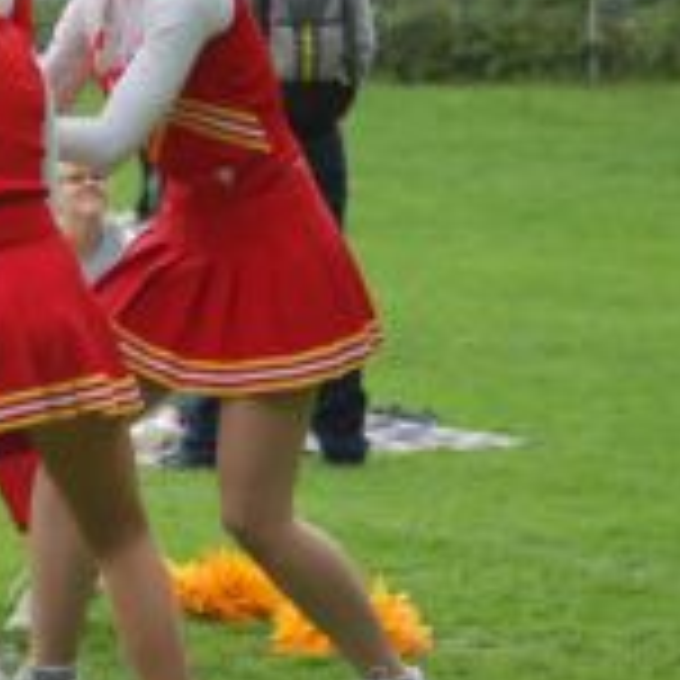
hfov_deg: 6.5
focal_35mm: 268
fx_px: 5956
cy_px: 45
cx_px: -56
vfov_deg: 6.5
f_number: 4
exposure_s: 1/500
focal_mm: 70
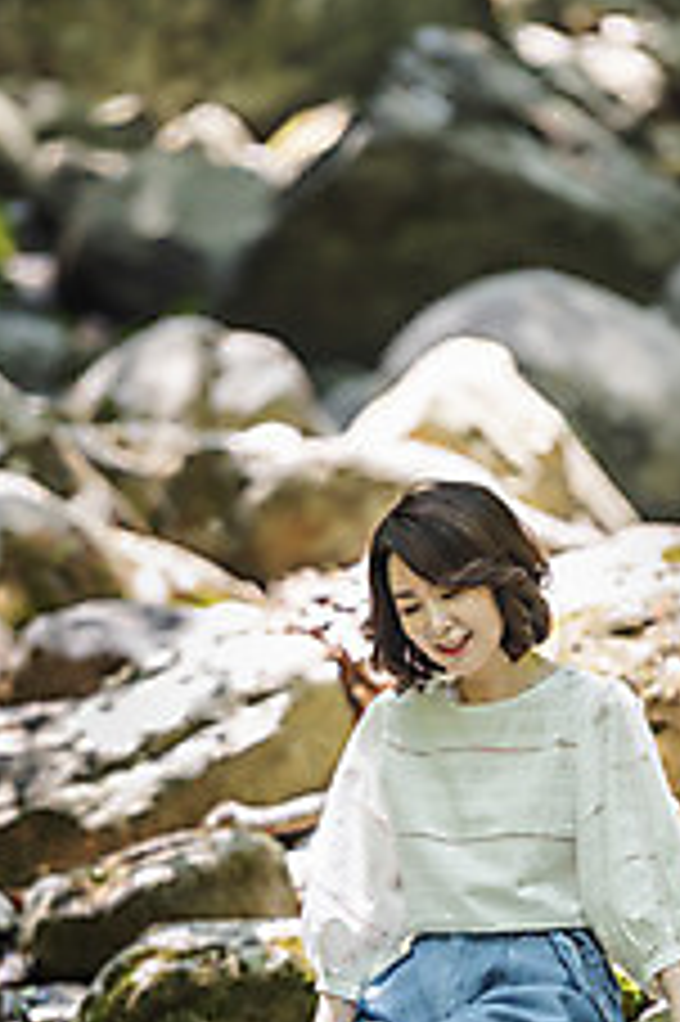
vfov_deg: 6.2
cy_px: 707
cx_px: 363
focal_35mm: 335
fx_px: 9505
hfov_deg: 4.1
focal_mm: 190
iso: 400
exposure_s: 1/500
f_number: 2.8
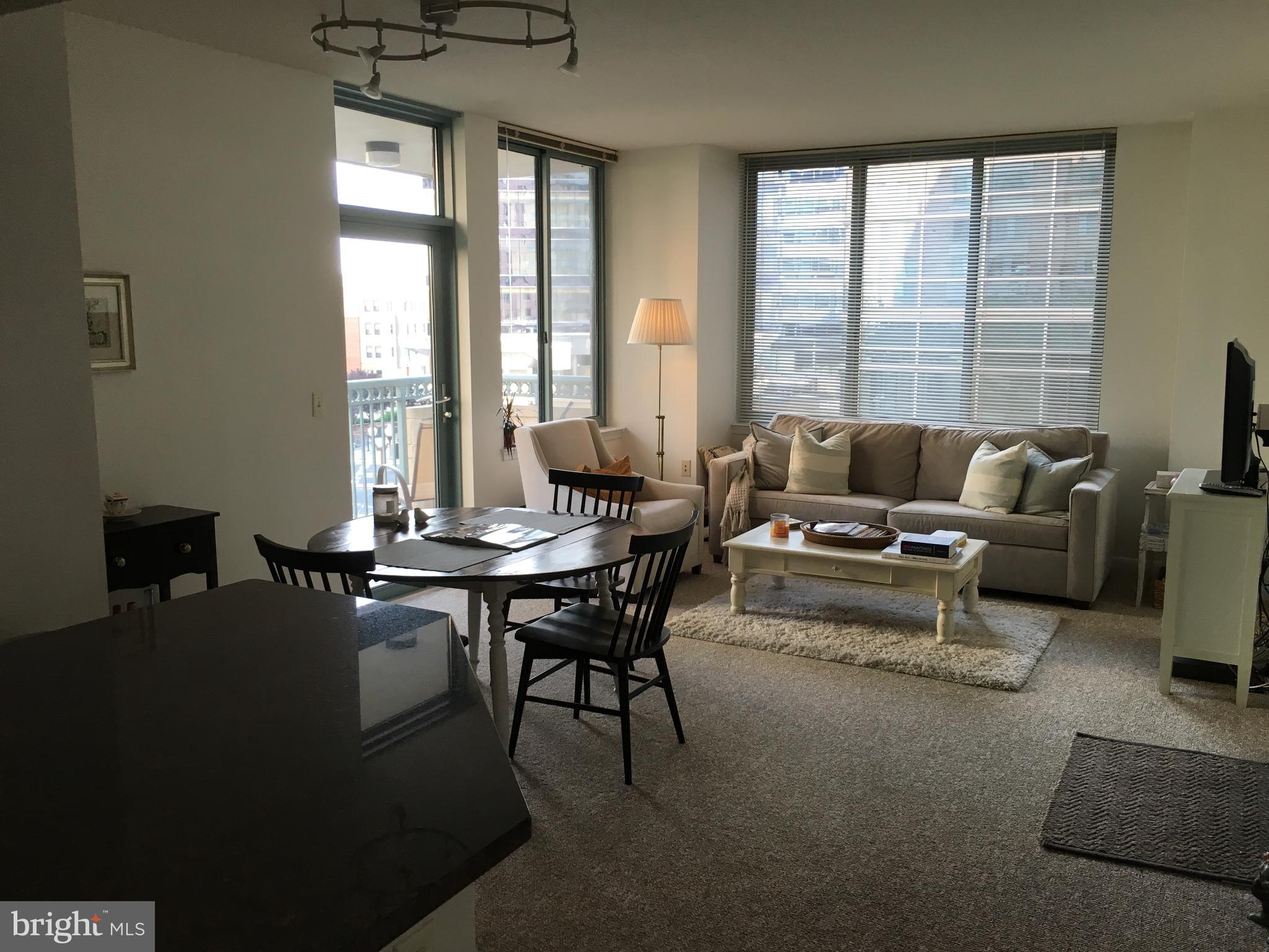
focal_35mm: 29
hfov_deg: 61.7
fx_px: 1063
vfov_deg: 48.2
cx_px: 634
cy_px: 476
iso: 25
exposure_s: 1/40
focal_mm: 4.15
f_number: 2.2
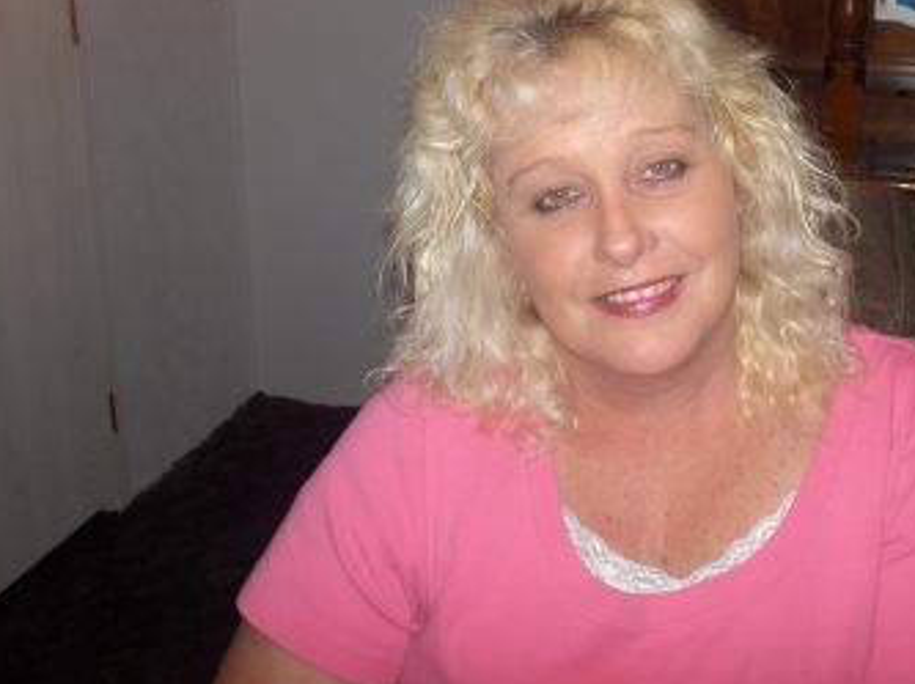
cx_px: 583
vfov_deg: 28.9
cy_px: 232
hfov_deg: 37.9
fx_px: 1320
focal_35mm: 50
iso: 100
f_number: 2.8
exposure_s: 1/60
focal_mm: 6.11
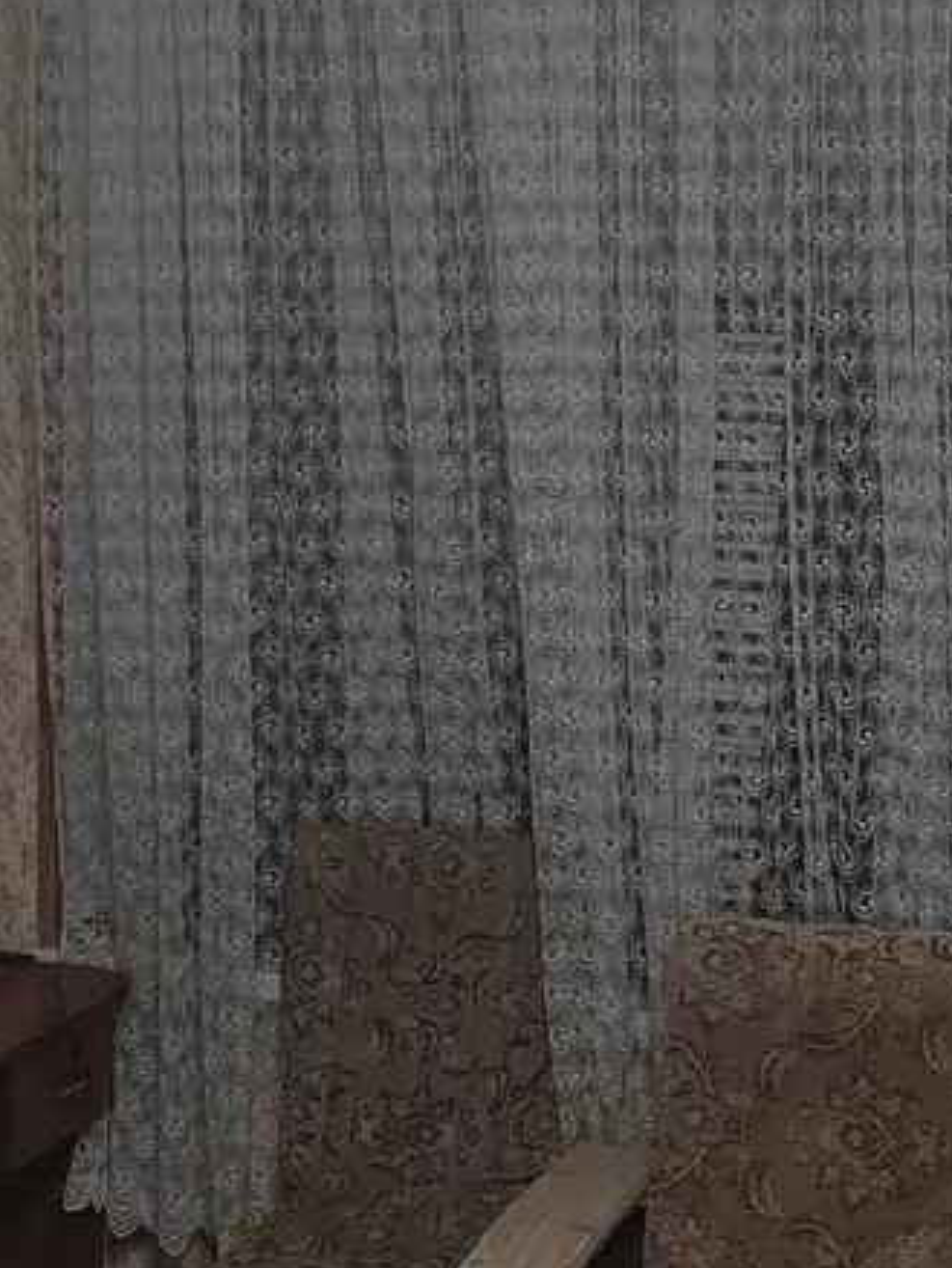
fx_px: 2308
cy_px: 426
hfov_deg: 23.2
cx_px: 651
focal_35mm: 63
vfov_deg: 30.5
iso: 509
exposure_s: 1/100
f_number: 1.9
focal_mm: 5.52
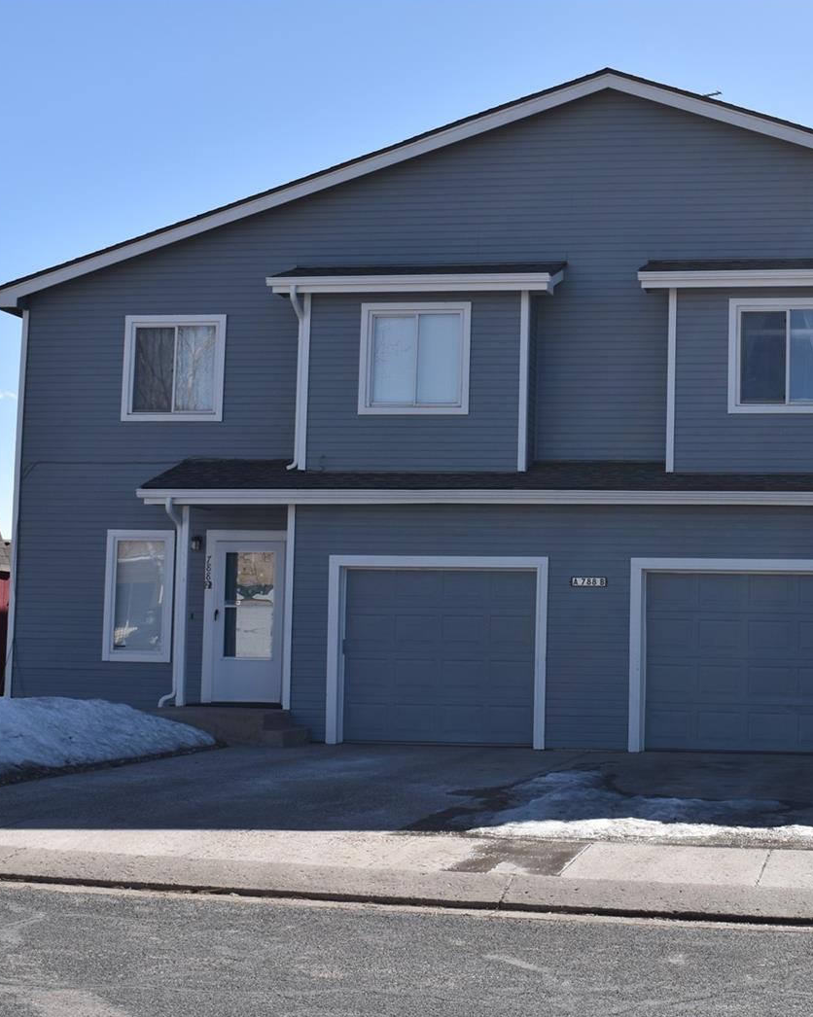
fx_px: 1685
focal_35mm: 56
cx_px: 654
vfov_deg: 33.6
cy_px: 510
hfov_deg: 26.6
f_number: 10
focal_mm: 26
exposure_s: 1/400
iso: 200
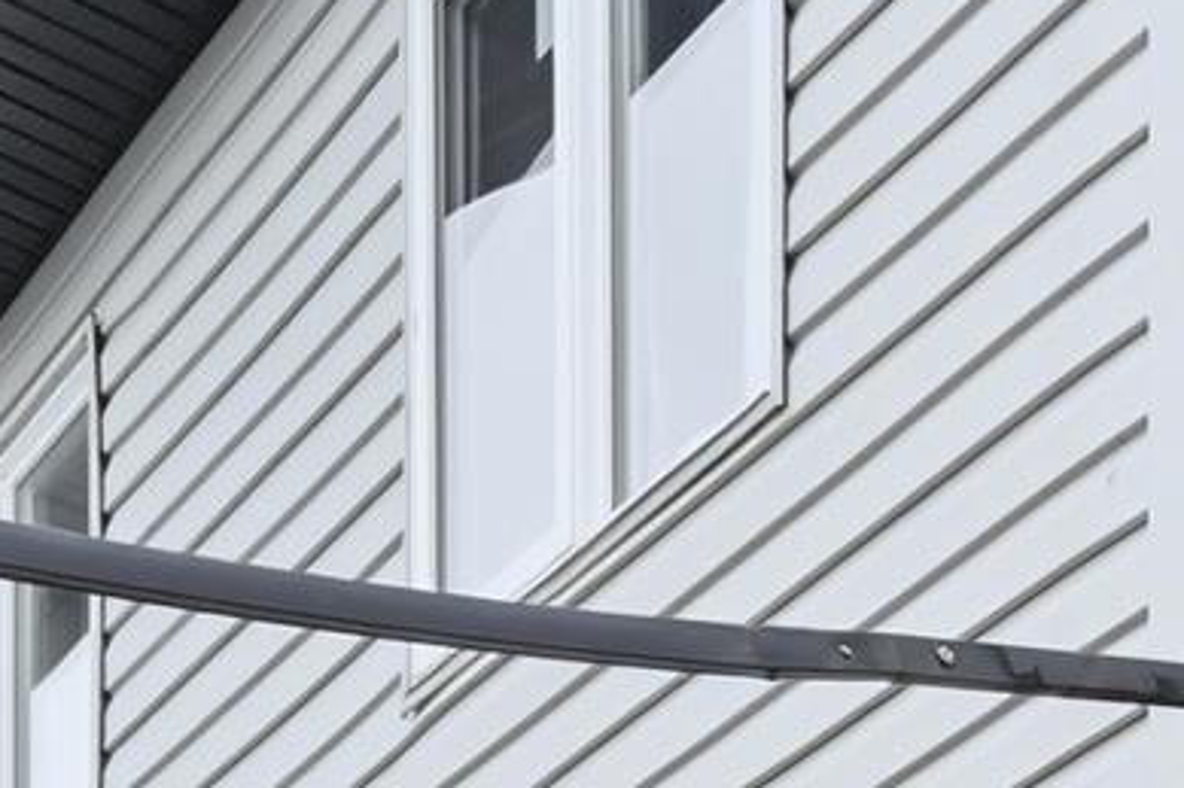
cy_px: 2320
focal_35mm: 90
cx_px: 2554
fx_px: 2959
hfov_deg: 16.0
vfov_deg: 10.7
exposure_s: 1/100
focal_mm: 14
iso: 100
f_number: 8
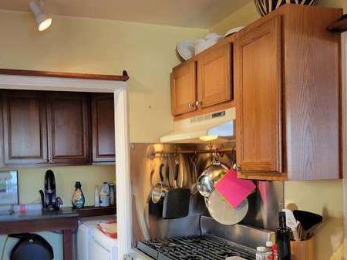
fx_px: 371
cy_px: 174
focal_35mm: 37
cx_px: 120
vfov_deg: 38.2
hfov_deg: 49.4
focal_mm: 5.4
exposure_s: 1/39
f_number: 1.8
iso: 160
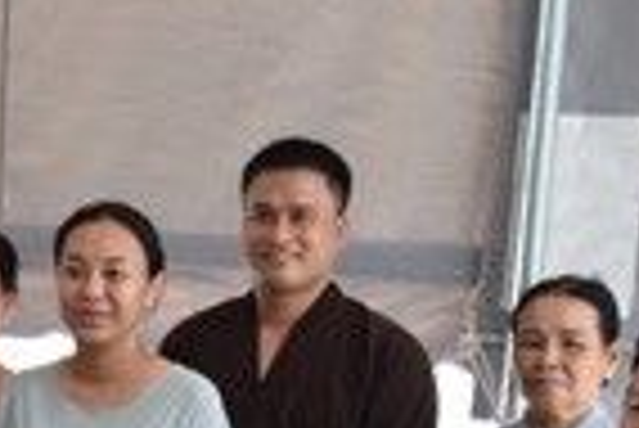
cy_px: 559
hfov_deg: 13.1
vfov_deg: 9.3
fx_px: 2594
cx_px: -387
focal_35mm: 146
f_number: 5
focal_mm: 32
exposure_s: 1/100
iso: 400
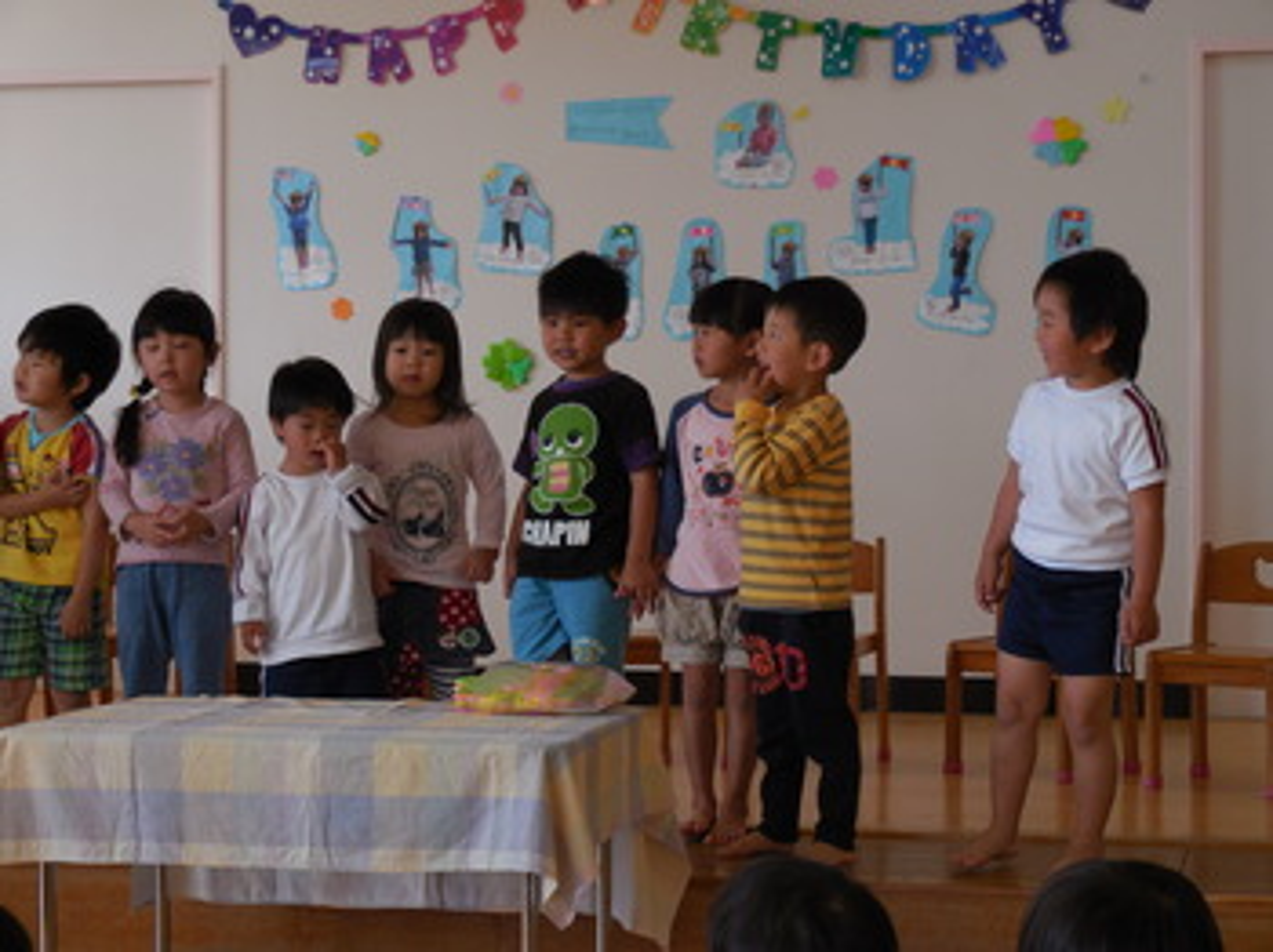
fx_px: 2977
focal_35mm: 81
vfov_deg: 18.2
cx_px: 636
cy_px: 476
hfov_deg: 24.1
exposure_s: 1/40
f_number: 4.9
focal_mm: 14.5
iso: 125
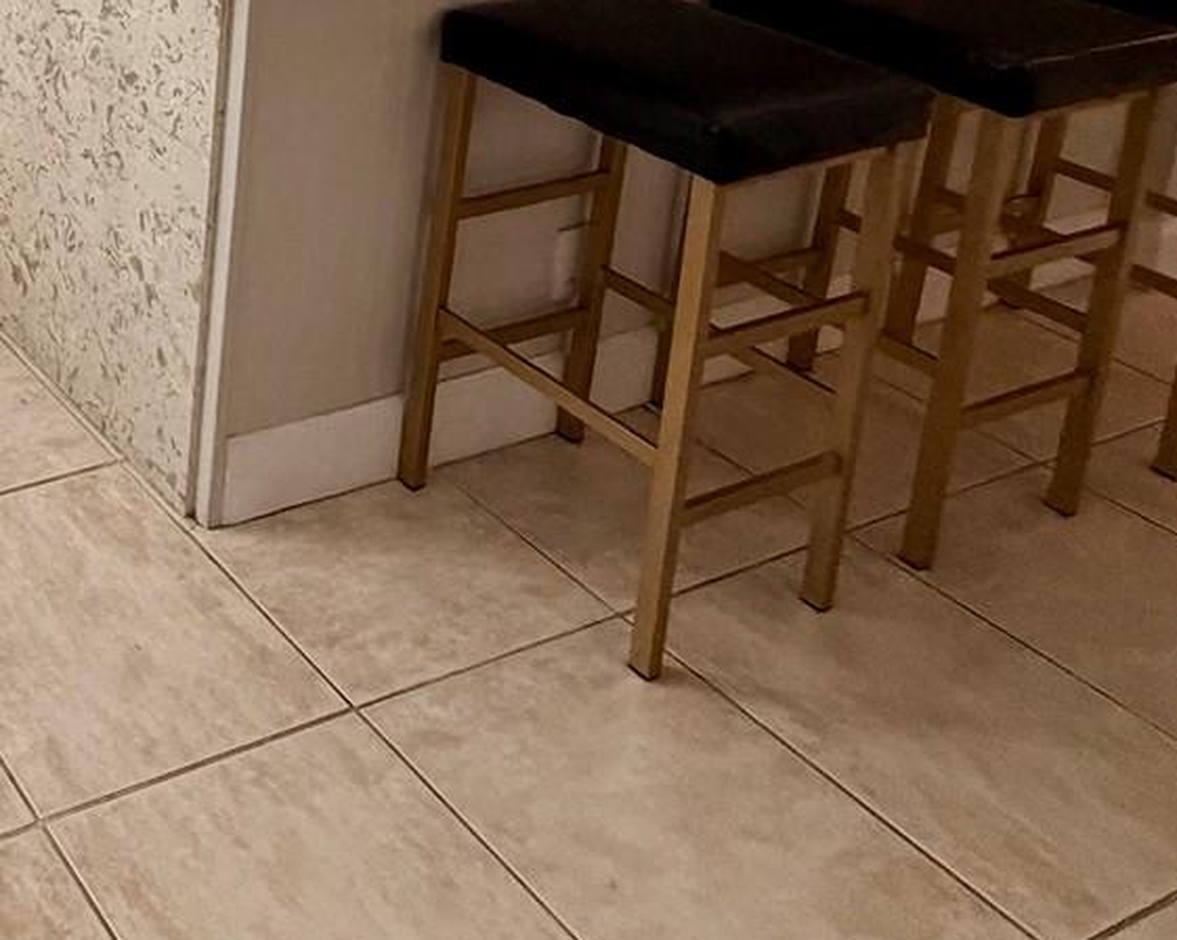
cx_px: -336
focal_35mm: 39
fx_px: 1358
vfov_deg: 30.7
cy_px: -256
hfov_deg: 34.2
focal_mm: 2.22
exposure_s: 1/60
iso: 500
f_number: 2.2
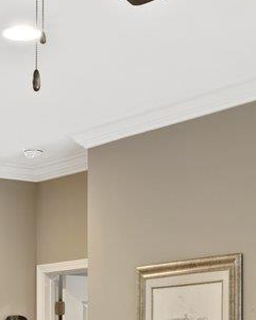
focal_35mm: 102
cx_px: 41
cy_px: 407
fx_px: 966
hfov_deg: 15.0
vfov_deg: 17.7
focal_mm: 16
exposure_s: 1.6
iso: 200
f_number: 9
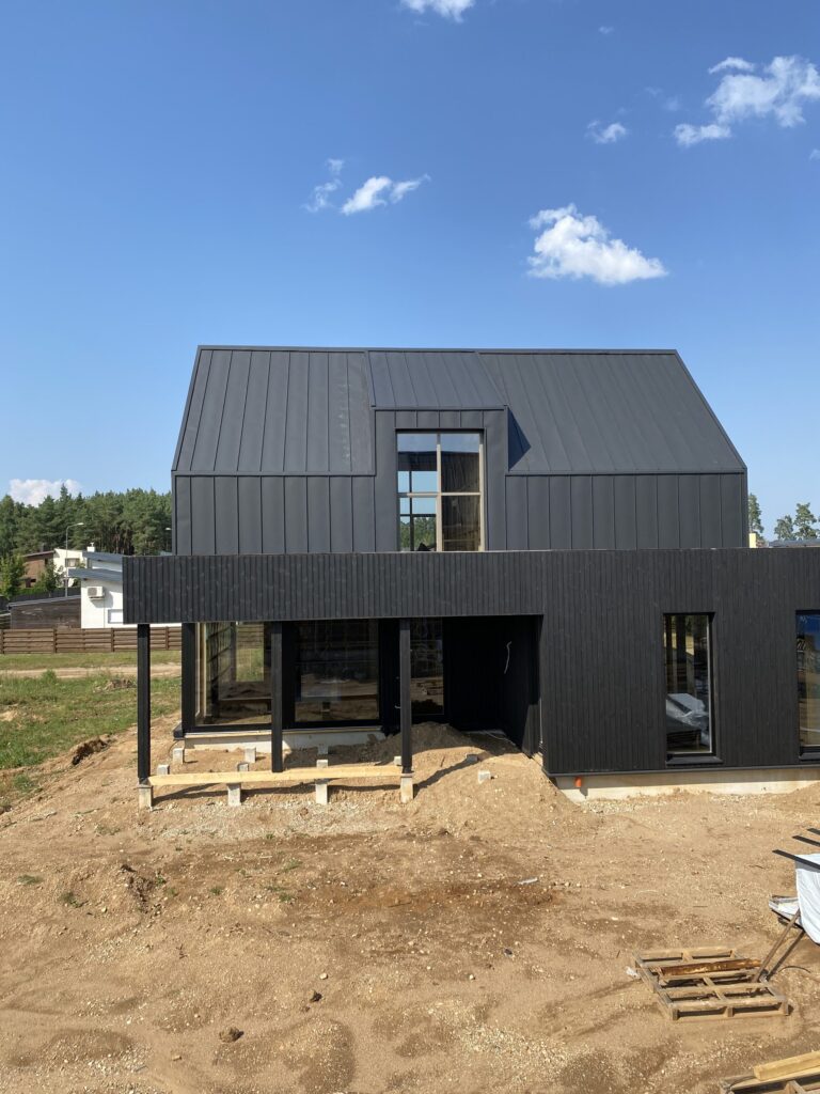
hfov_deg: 53.1
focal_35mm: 26
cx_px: 410
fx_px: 821
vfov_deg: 67.3
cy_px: 547
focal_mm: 4.25
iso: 32
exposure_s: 1/2315
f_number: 1.8
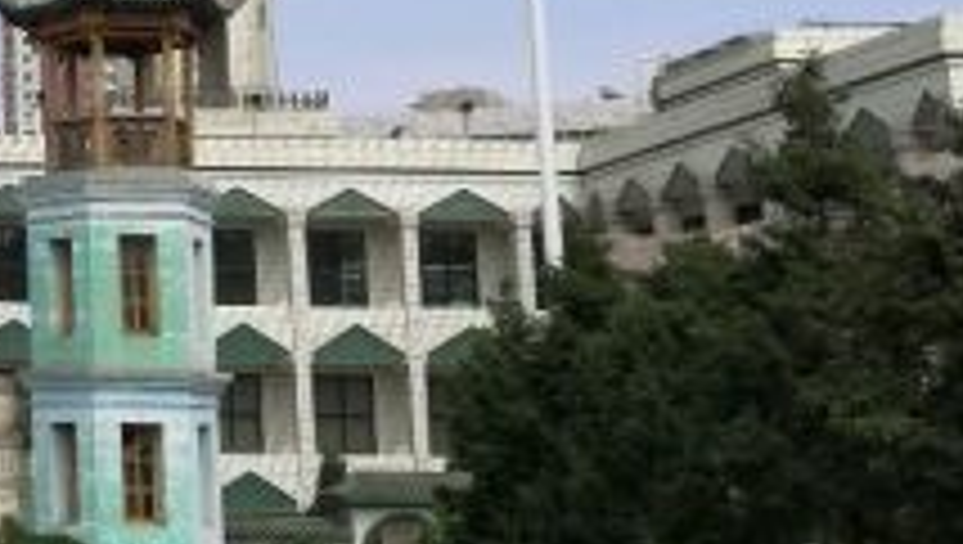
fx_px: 2454
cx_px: -513
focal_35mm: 96
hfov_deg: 19.2
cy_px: -110
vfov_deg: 12.4
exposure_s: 1/1111
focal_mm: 4.04
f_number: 2
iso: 50
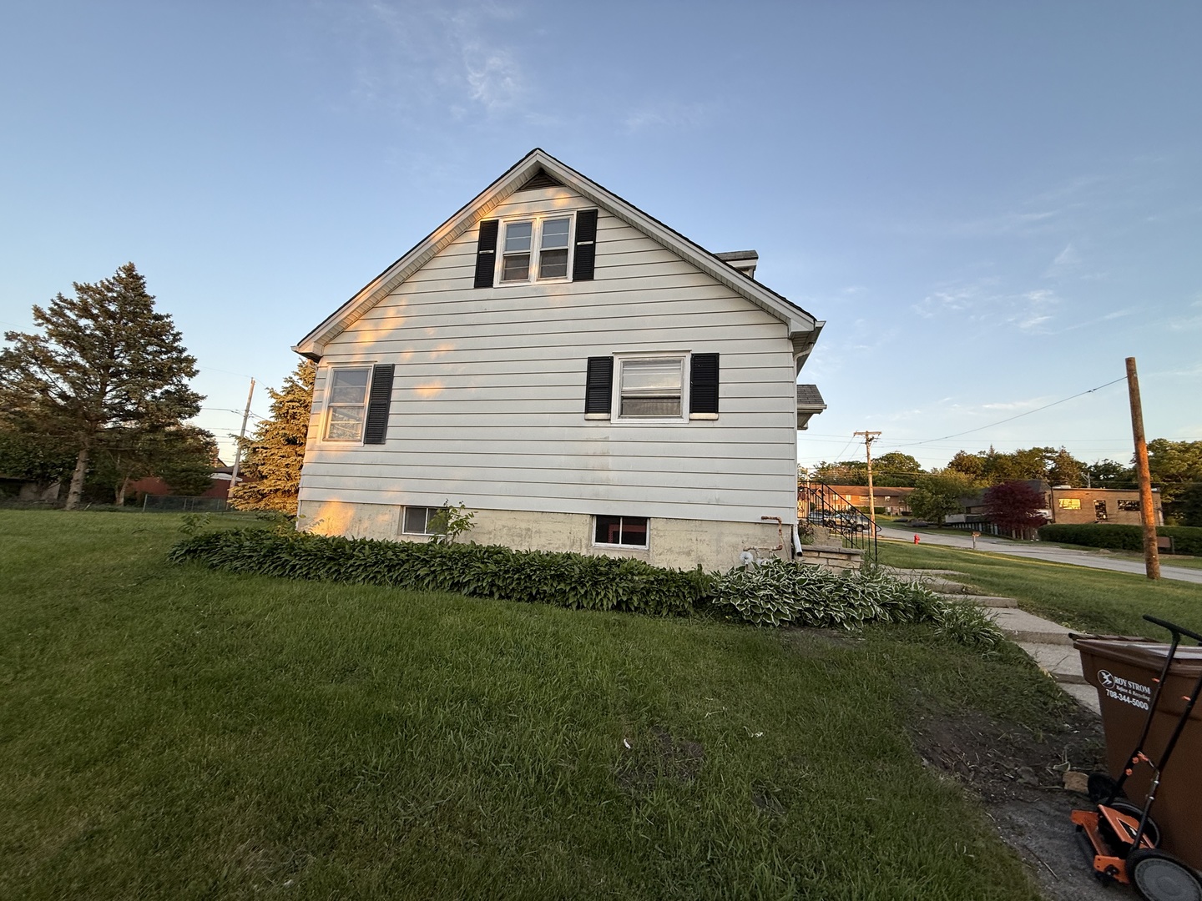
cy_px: 450
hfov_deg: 102.1
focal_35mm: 14
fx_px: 486
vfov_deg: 85.7
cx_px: 601
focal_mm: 2.22
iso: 50
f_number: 2.2
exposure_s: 1/211
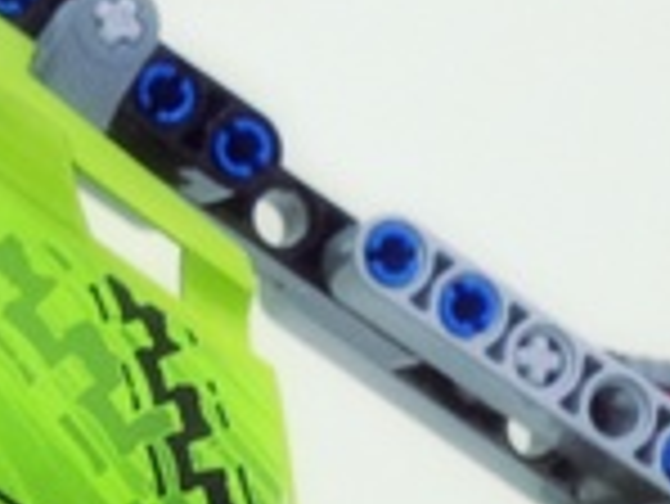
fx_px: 3642
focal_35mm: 188
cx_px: 58
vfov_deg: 7.9
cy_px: 356
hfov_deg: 10.5
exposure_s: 1/20
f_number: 2.4
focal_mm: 4.28
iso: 100
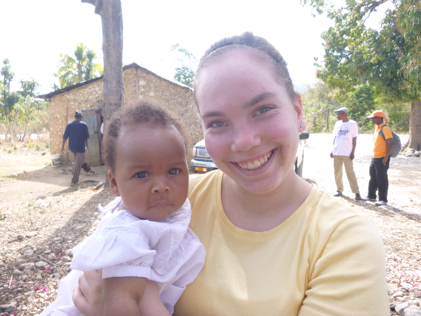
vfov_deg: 54.9
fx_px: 304
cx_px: 210
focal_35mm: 25
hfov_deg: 69.4
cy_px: 158
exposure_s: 1/100
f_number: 3.9
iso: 100
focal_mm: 4.5
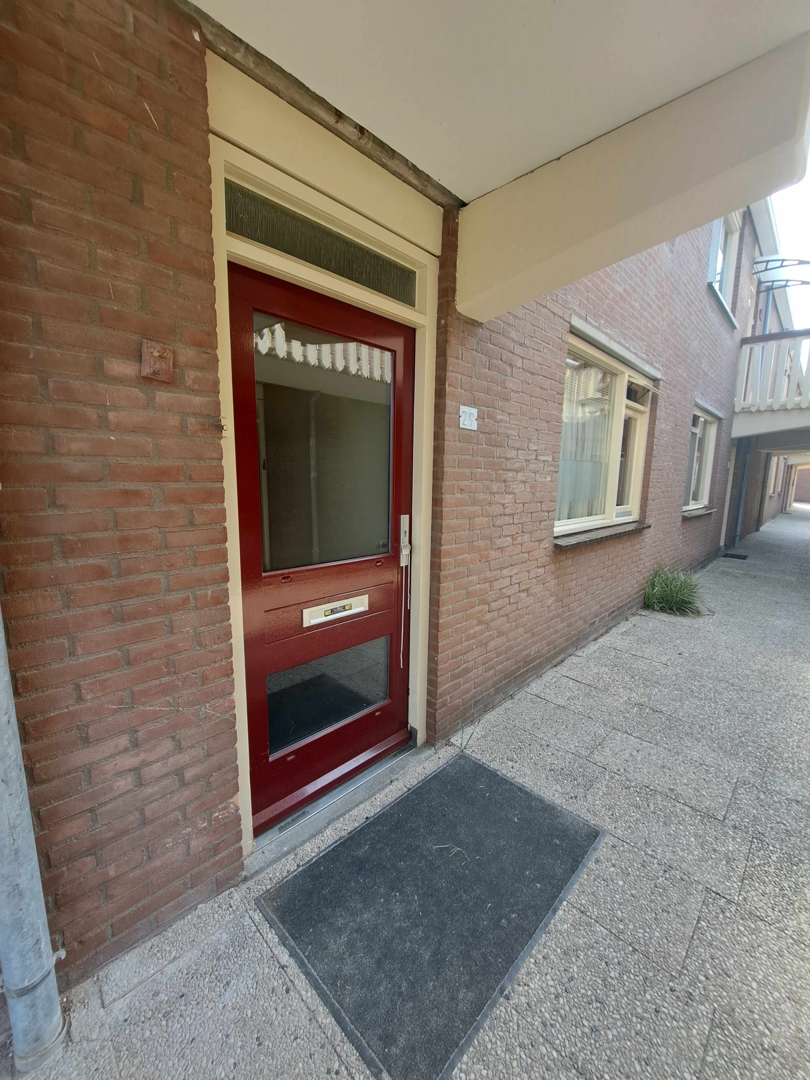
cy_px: 540
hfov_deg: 89.9
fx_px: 406
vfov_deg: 106.2
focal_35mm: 13
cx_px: 405
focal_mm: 1.74
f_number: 2.2
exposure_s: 1/100
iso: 50
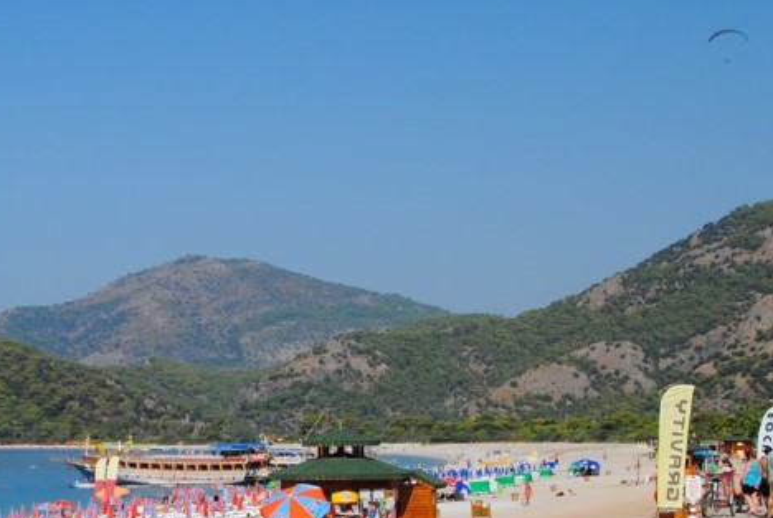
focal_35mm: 88
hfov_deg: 22.5
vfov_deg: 15.4
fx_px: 1893
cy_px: 462
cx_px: 81
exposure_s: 1/320
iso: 100
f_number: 9
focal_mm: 24
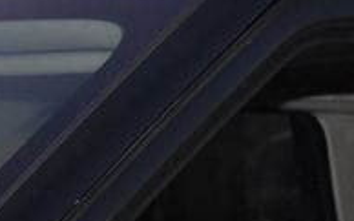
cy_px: 345
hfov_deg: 8.7
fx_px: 2333
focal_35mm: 242
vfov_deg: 5.4
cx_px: 281
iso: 3600
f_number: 5.3
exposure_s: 1/60
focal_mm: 48
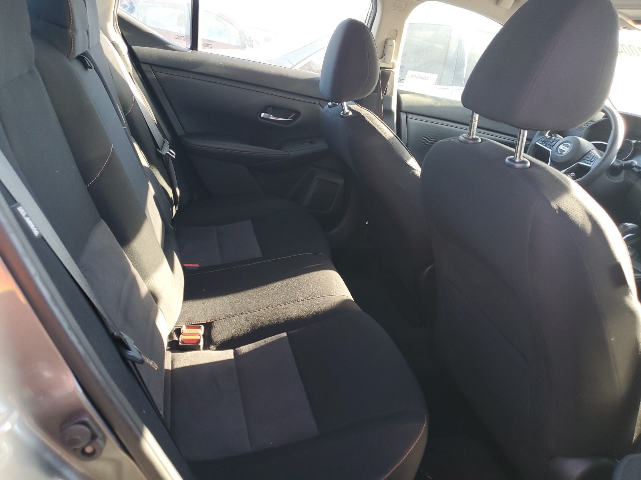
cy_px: 240
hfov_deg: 67.3
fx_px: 481
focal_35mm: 26
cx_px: 320
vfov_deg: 53.1
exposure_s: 1/120
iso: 65
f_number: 1.5
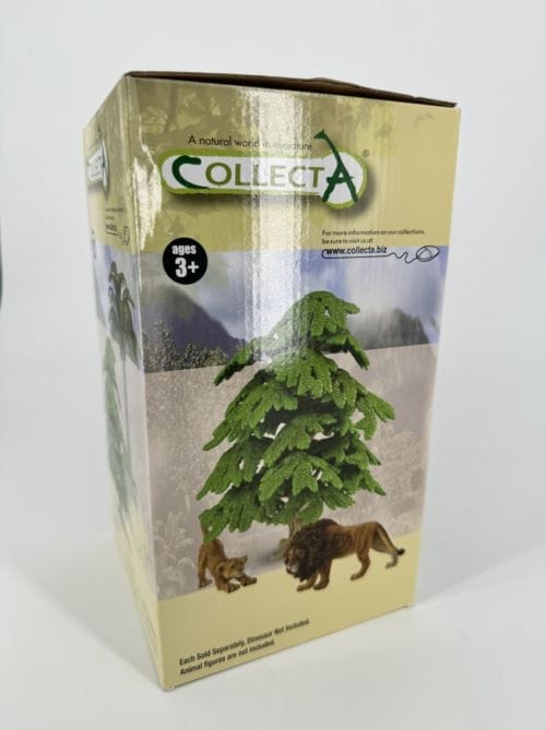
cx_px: 273
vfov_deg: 71.7
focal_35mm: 24
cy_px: 365
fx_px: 506
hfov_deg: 56.7
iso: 80
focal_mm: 6.76
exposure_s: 1/1339
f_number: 1.78
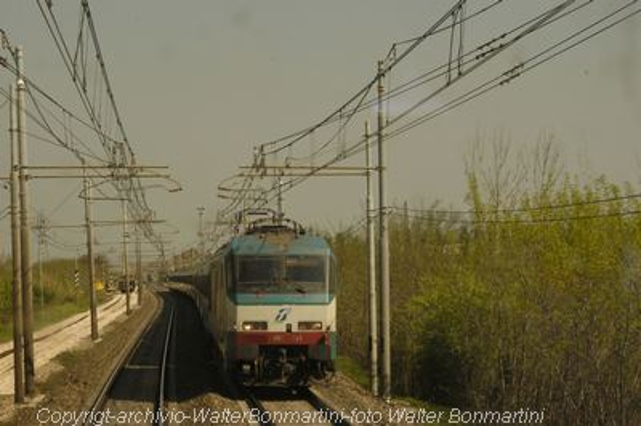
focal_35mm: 105
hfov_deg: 19.5
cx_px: 320
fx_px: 1868
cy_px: 213
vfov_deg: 13.0
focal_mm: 70
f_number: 11
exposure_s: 1/500
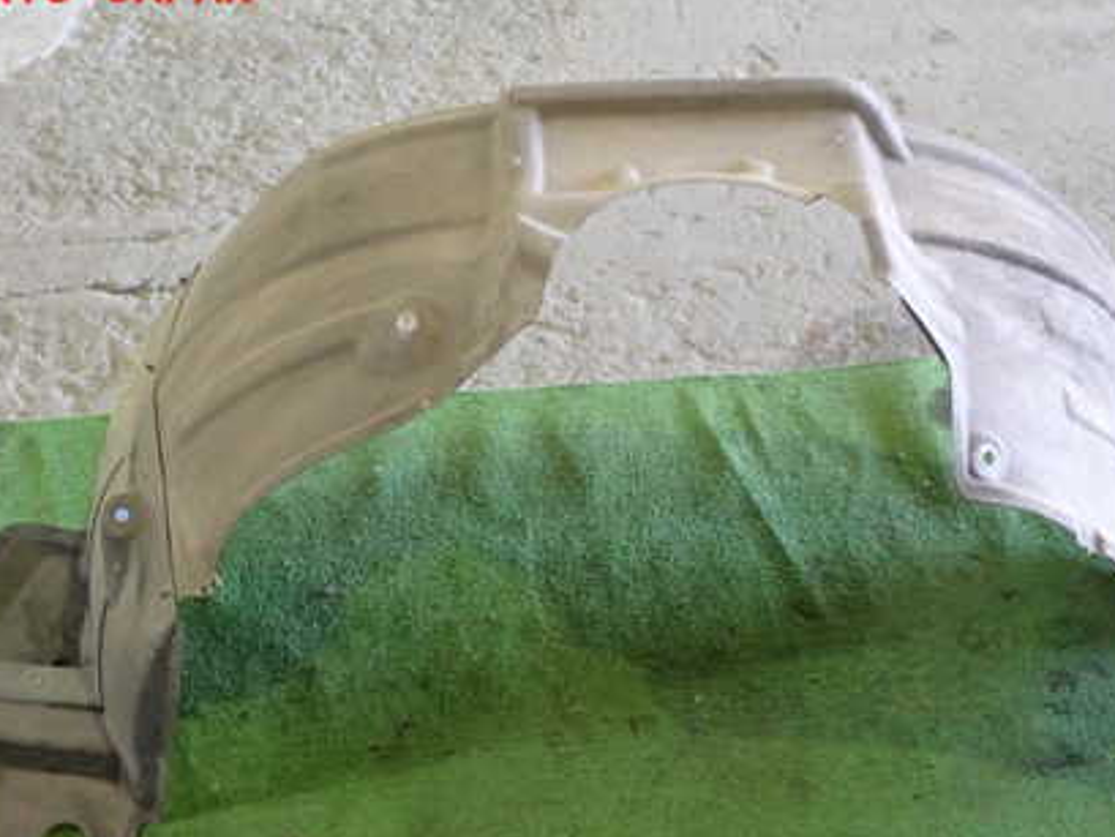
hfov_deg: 42.9
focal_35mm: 44
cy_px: 564
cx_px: 575
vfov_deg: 32.6
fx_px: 1418
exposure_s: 1/30
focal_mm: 5.4
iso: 640
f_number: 2.3
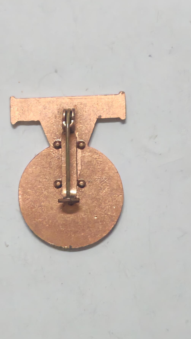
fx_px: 1027
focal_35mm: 114
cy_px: 169
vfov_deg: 18.8
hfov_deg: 10.6
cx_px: 71
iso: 1000
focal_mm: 5.52
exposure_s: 1/33
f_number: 1.95
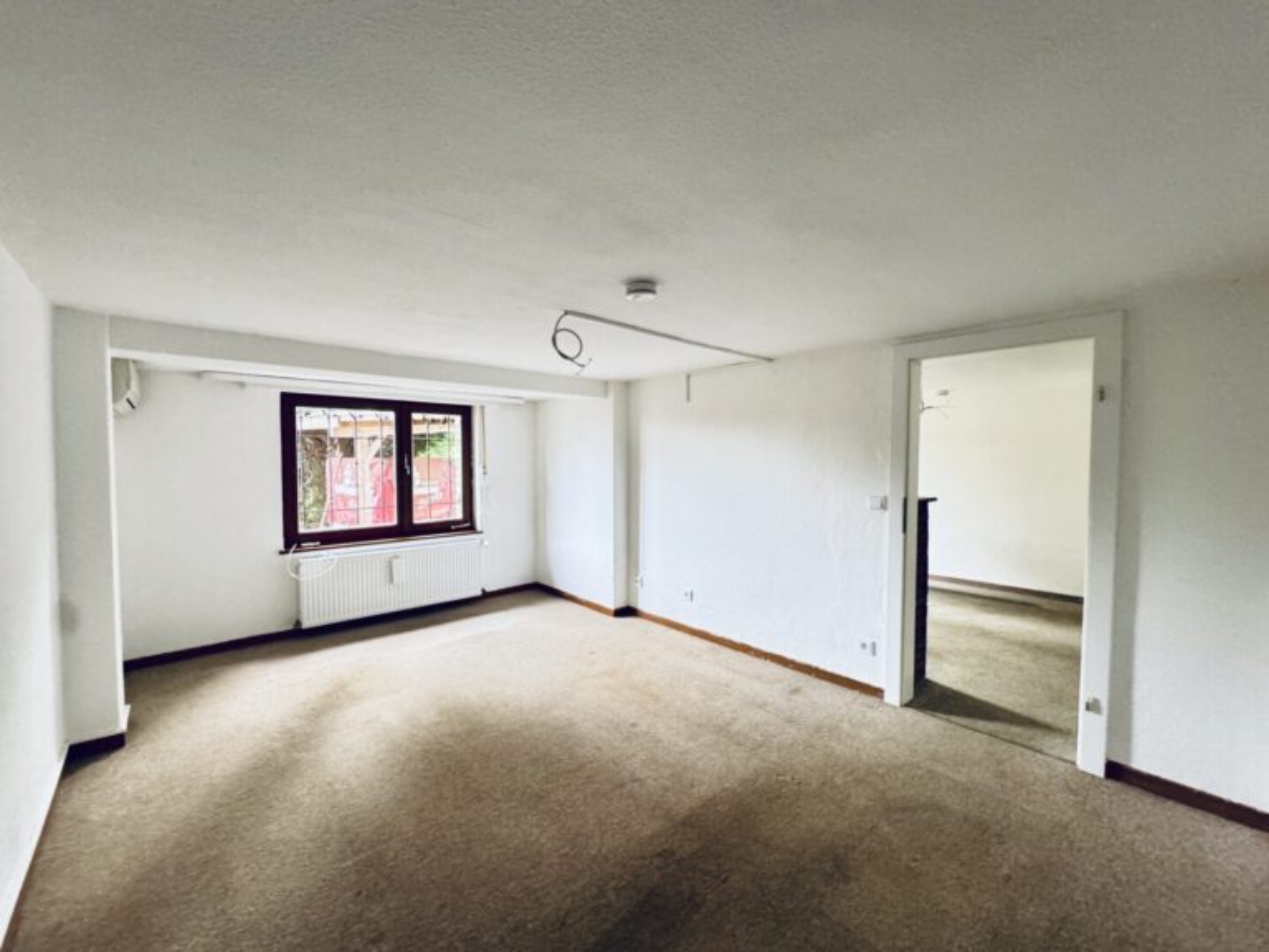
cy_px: 476
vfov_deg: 85.7
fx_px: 513
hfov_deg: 102.1
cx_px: 634
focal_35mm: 14
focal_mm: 2.22
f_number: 2.2
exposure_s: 1/60
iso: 1000
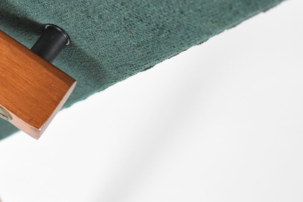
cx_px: 38
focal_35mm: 104
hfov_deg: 19.3
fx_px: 875
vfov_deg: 13.2
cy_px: 70
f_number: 4
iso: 2800
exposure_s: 1/125
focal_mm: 26
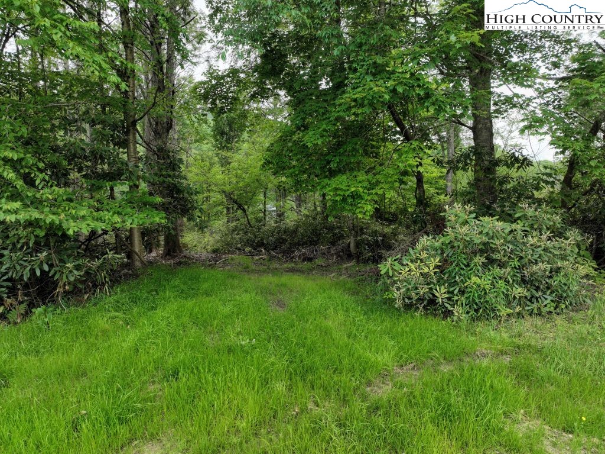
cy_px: 227
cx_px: 302
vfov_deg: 56.8
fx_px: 419
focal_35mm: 24
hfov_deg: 71.6
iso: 230
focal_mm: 12.29
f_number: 2.8
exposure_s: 1/1000
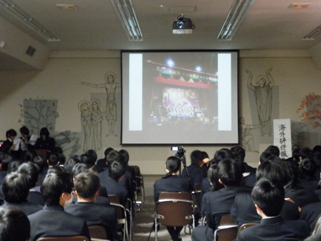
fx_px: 556
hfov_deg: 32.2
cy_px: 120
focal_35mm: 60
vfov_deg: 24.4
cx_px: 160
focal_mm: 10.8
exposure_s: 1/4
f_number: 4.2
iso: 640
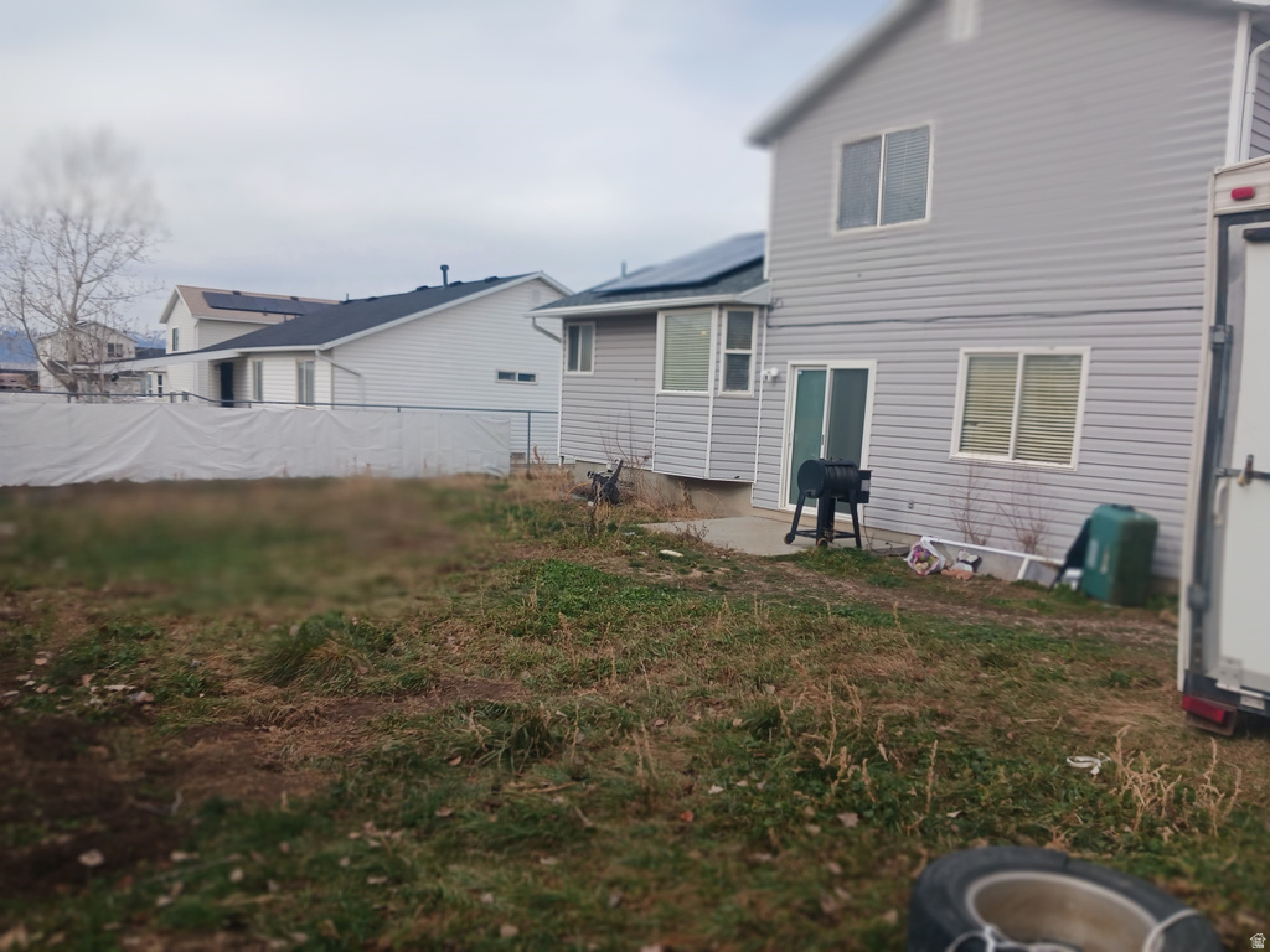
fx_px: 991
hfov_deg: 65.3
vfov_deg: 51.4
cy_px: 476
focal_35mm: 27
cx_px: 635
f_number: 1.8
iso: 20
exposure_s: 1/212
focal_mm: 4
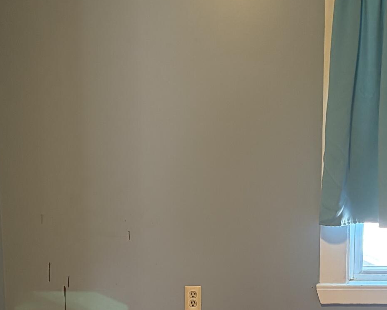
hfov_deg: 23.2
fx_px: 940
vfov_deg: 18.4
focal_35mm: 82
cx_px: 248
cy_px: 277
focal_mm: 5.96
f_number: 1.6
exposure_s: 1/60
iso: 400
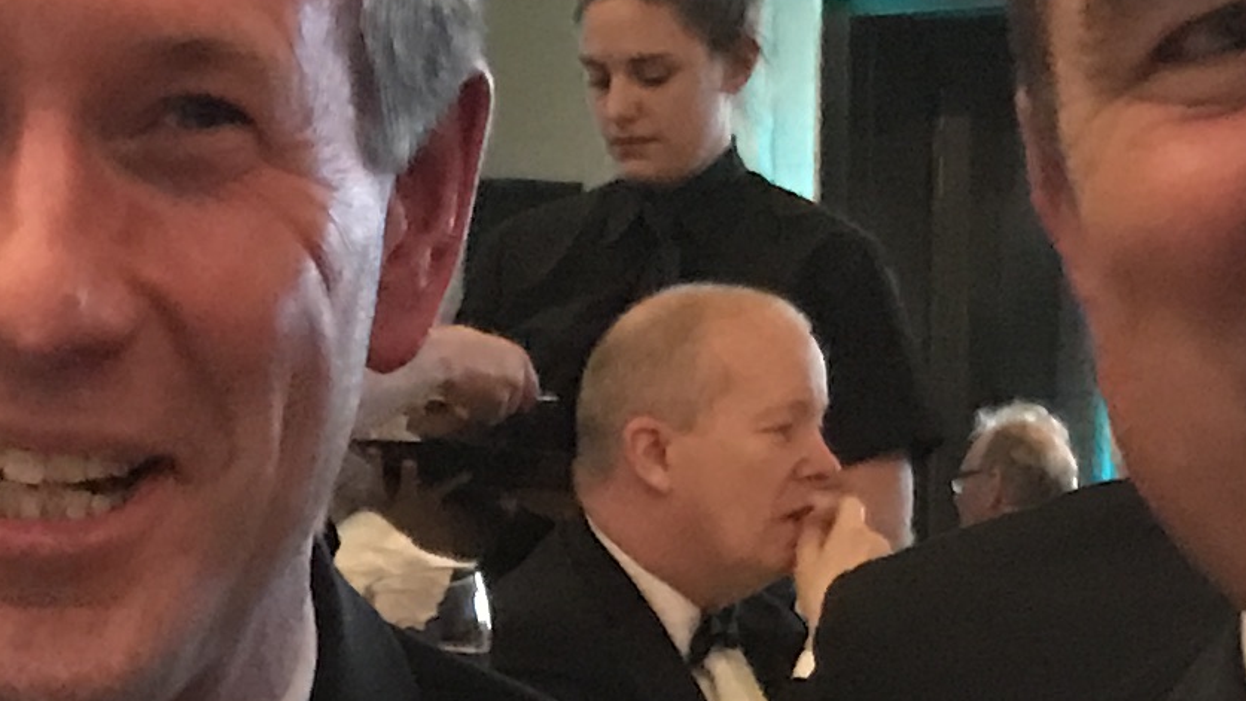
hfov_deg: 14.5
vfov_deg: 8.1
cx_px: 125
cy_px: 1061
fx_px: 4857
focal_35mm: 147
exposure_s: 1/5
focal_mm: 3.99
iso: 80
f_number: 1.8
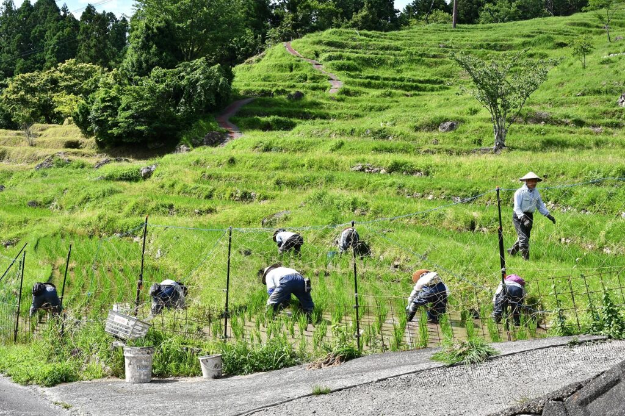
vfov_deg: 26.5
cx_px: 312
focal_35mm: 51
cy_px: 208
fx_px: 885
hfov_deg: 38.9
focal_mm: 34
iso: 400
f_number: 10
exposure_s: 1/400
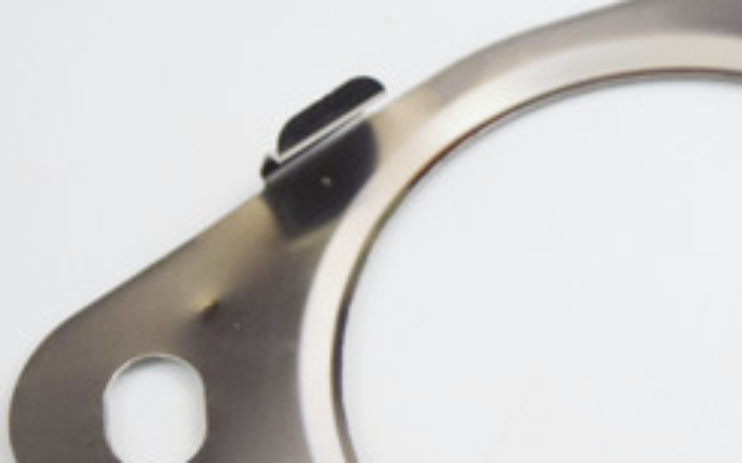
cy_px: 322
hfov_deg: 9.5
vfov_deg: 6.0
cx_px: 694
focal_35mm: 219
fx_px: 4434
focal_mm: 55
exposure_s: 1/60
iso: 1000
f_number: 5.6
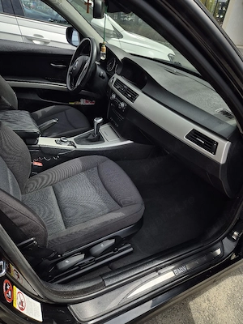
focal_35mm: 23
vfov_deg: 73.9
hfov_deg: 58.9
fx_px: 215
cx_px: 122
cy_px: 162
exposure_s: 1/556
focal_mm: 5.4
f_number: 1.8
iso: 25
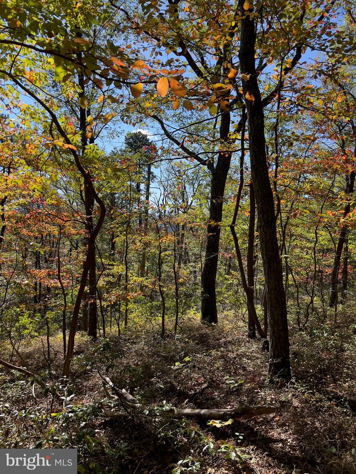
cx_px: 178
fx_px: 357
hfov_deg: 53.1
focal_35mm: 26
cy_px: 237
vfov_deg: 67.3
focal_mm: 5.7
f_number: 1.5
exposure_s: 1/1395
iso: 50
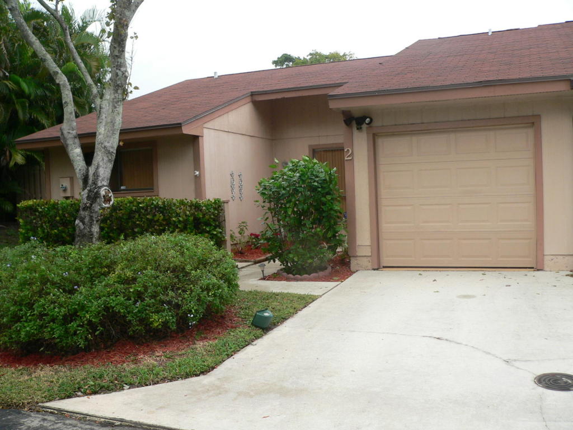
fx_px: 596
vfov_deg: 39.7
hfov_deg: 51.4
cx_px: 286
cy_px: 215
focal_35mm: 36
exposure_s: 1/250
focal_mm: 6
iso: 100
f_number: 3.3
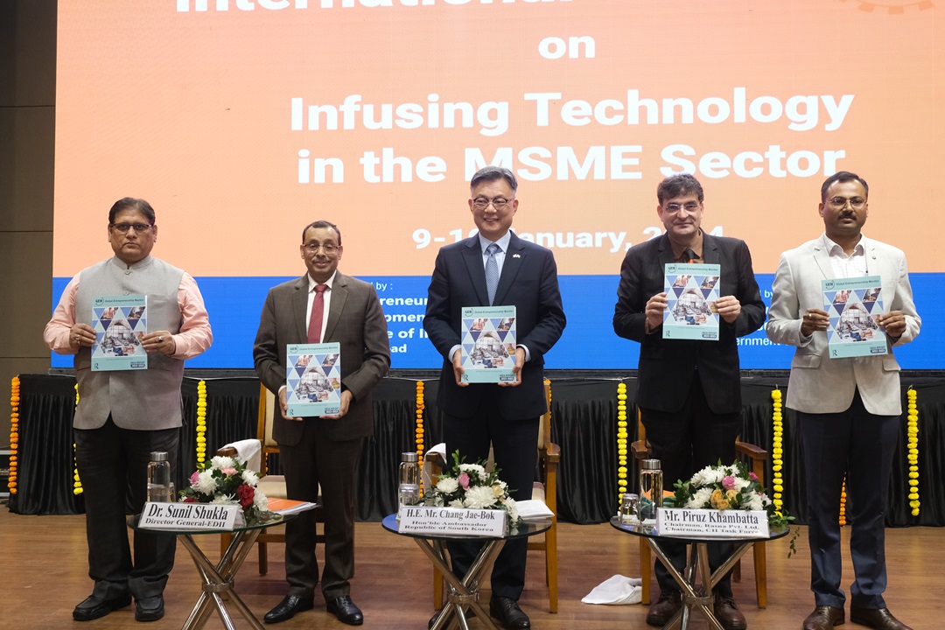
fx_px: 892
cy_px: 315
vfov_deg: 38.9
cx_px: 472
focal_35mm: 34
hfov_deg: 55.8
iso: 2500
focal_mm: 22.4
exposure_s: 1/125
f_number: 5.6
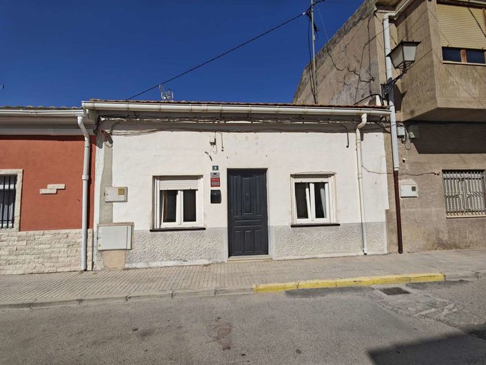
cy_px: 182
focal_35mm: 14
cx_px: 243
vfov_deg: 85.8
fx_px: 197
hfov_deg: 102.0
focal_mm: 2.16
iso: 50
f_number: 2.2
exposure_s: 1/997
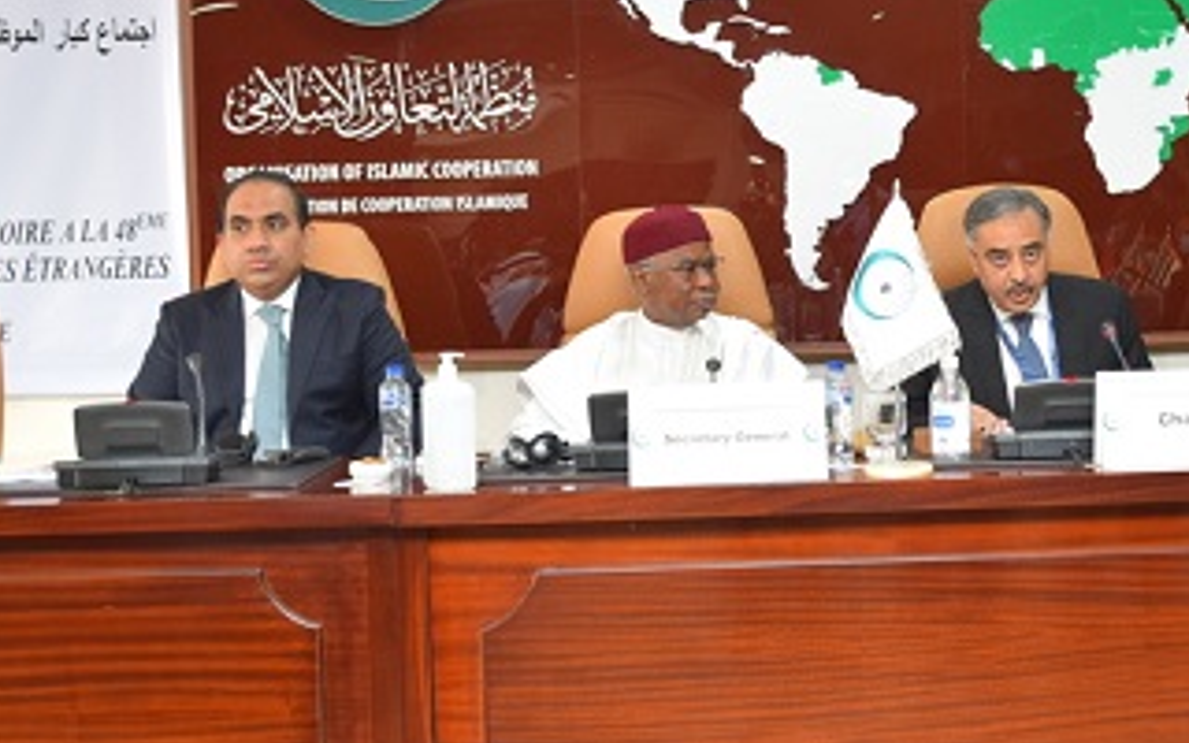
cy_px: 293
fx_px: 2041
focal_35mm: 63
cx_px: 788
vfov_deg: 20.6
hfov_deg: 32.2
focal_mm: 22
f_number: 5
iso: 800
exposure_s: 1/100
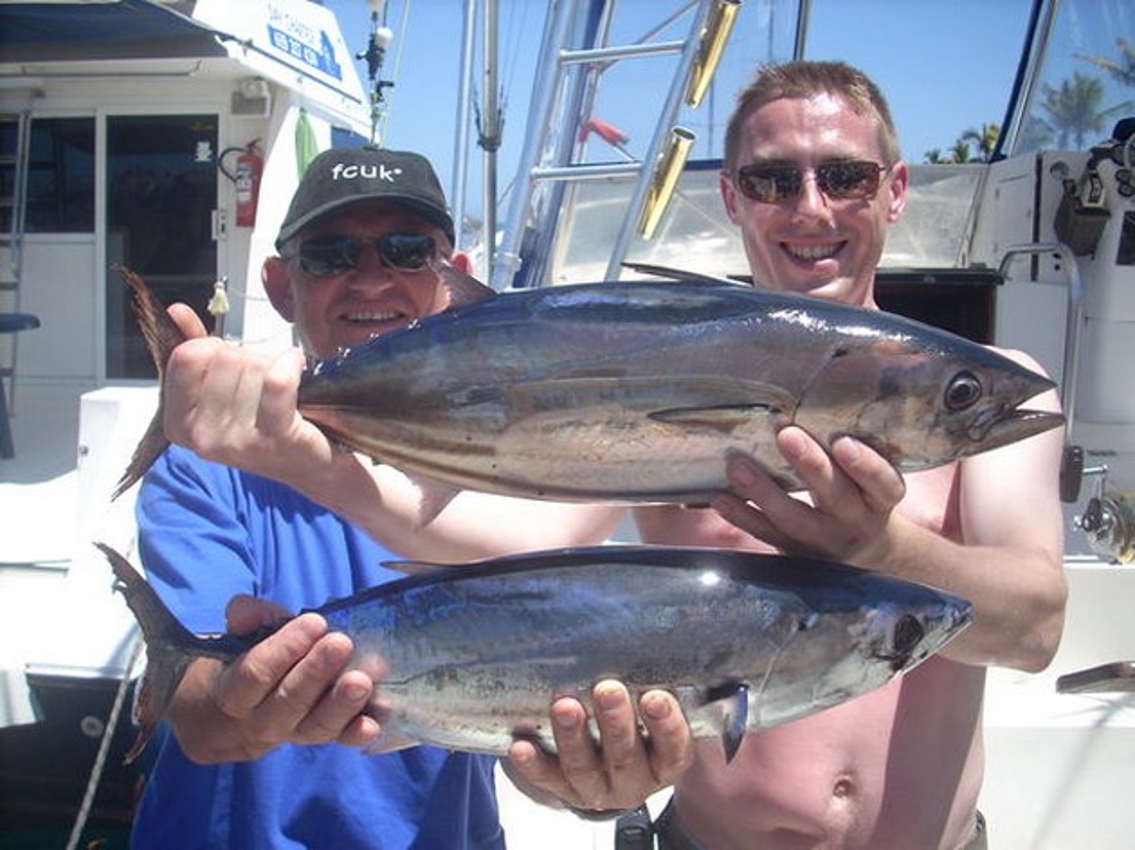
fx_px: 1213
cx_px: 568
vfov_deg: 38.6
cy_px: 425
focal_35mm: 37
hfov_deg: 50.2
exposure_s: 1/193
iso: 64
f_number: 5.6
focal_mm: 6.2
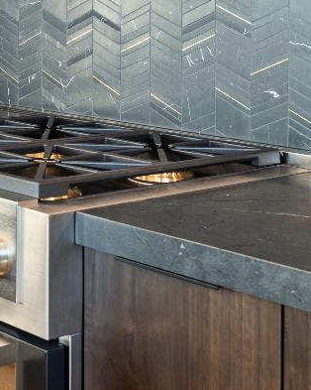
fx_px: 990
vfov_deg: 21.4
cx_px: -212
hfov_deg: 15.8
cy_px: -5
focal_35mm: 86
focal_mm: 24
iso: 100
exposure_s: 1
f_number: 7.1
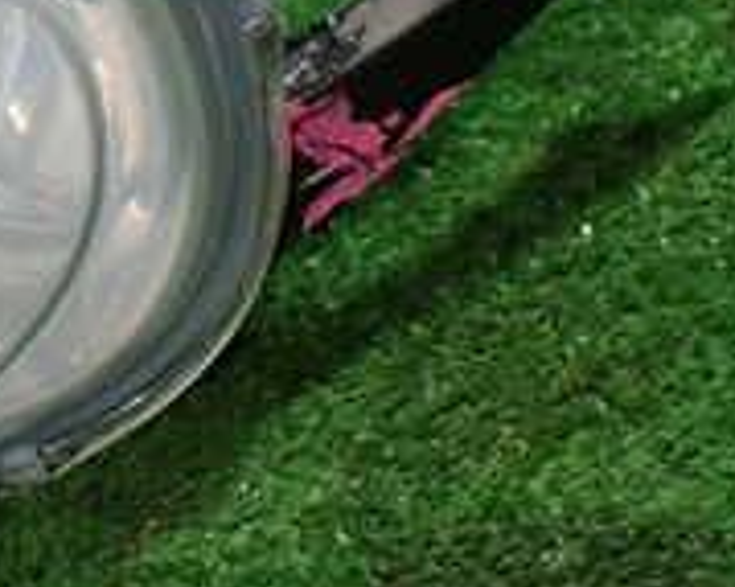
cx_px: -177
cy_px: 209
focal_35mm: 98
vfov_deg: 15.7
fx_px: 2131
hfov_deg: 18.4
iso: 640
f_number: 2.3
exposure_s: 1/125
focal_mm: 5.4
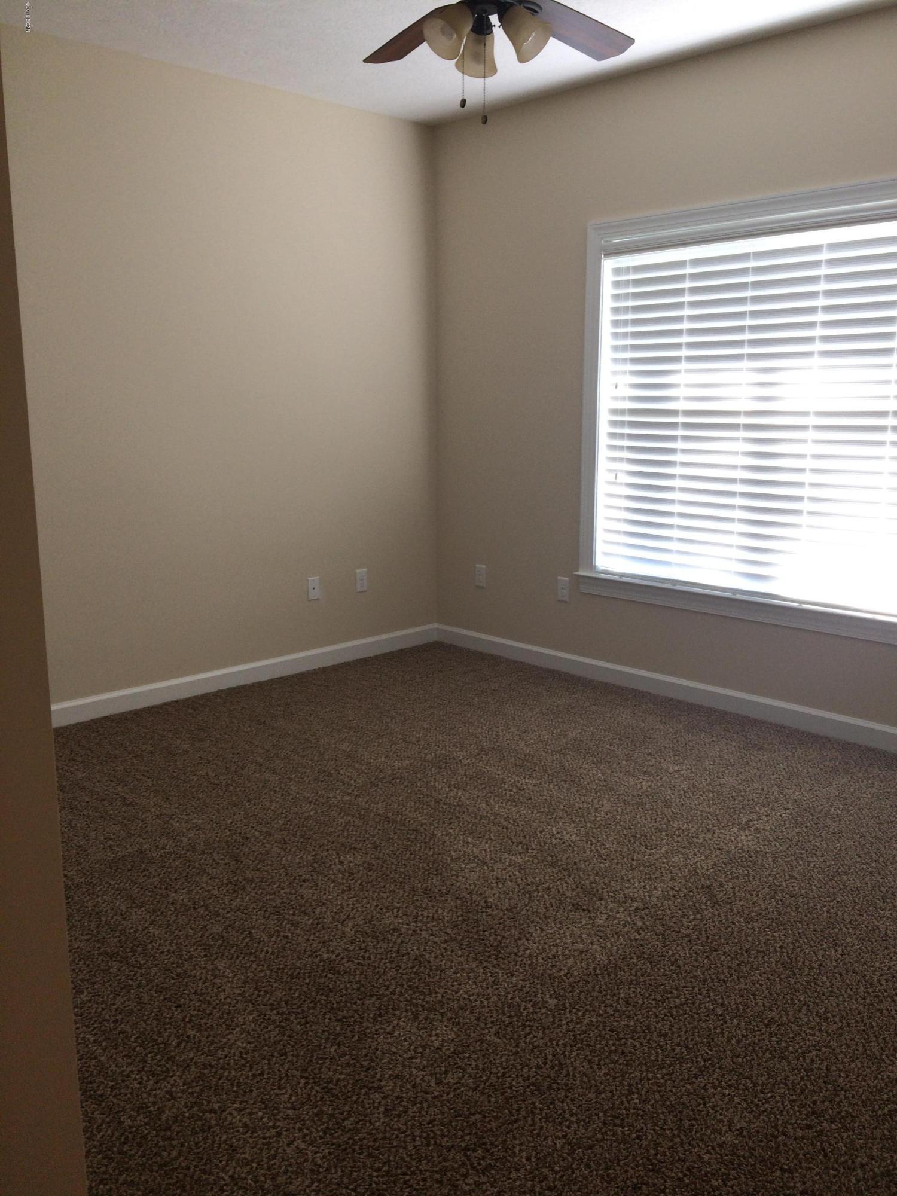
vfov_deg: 61.7
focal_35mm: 29
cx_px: 448
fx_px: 1002
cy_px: 598
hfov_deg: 48.2
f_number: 2.2
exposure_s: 1/30
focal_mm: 4.15
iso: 50
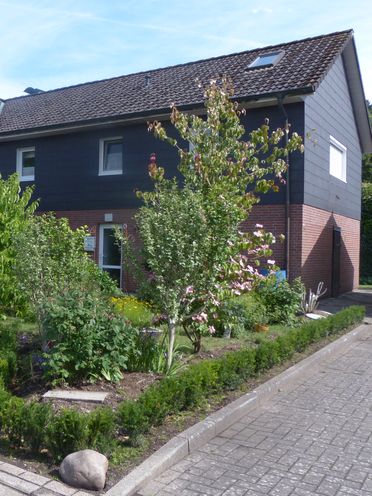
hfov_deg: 37.2
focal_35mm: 37
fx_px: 530
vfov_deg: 50.1
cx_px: 73
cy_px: 242
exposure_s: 1/500
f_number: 4
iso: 100
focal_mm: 4.9
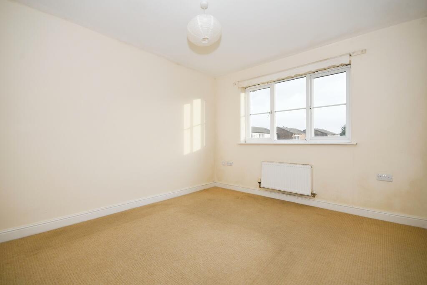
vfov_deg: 77.3
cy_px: 142
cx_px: 214
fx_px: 178
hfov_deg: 100.4
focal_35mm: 15
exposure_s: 1/60
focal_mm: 10
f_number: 8
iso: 400
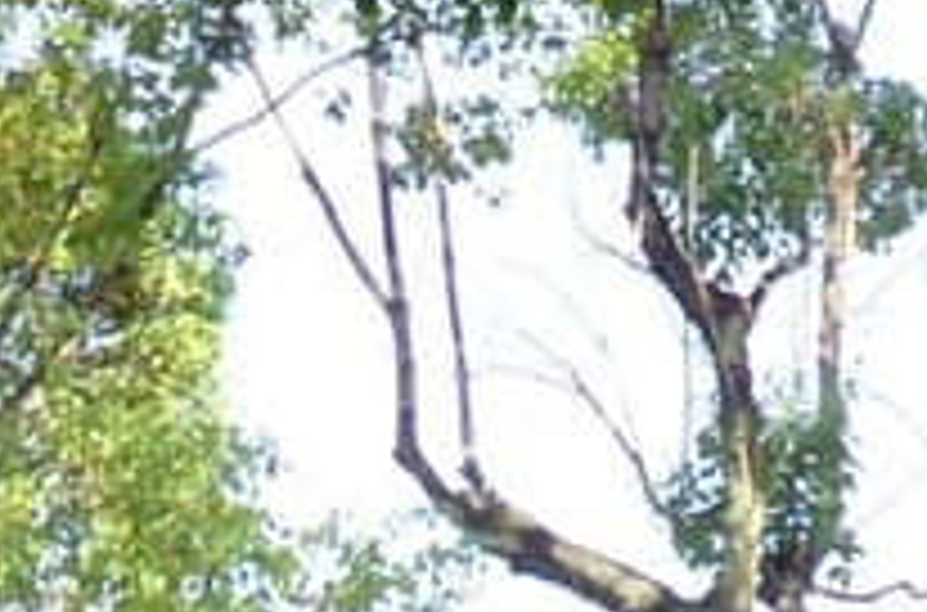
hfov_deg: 9.8
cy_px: 1647
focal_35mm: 210
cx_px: 824
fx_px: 5391
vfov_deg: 6.1
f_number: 6.3
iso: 800
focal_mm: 20
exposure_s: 1/400
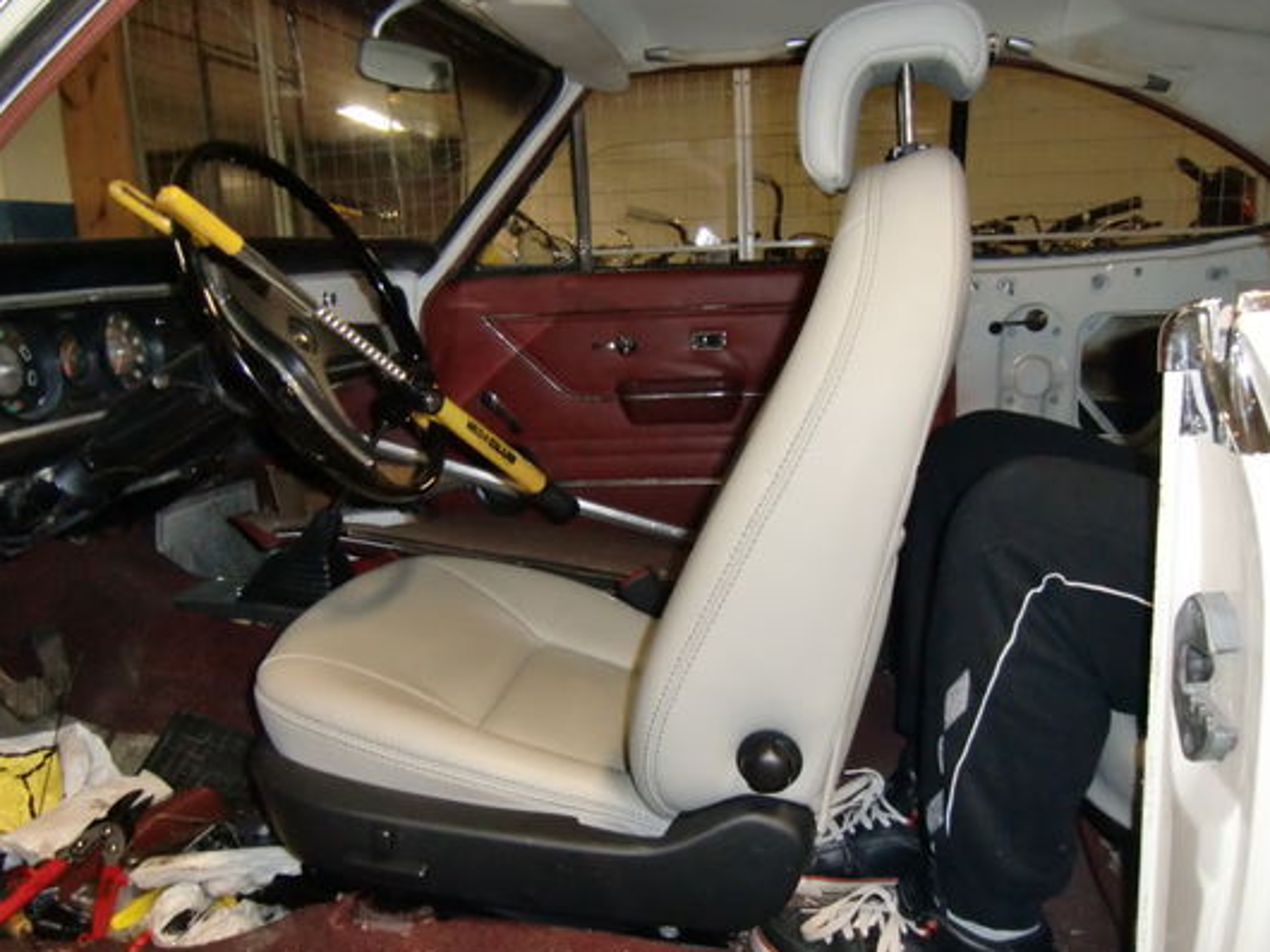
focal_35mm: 29
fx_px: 1063
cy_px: 504
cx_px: 669
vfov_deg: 48.2
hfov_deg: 61.6
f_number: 3.2
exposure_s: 1/30
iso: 400
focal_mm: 4.3
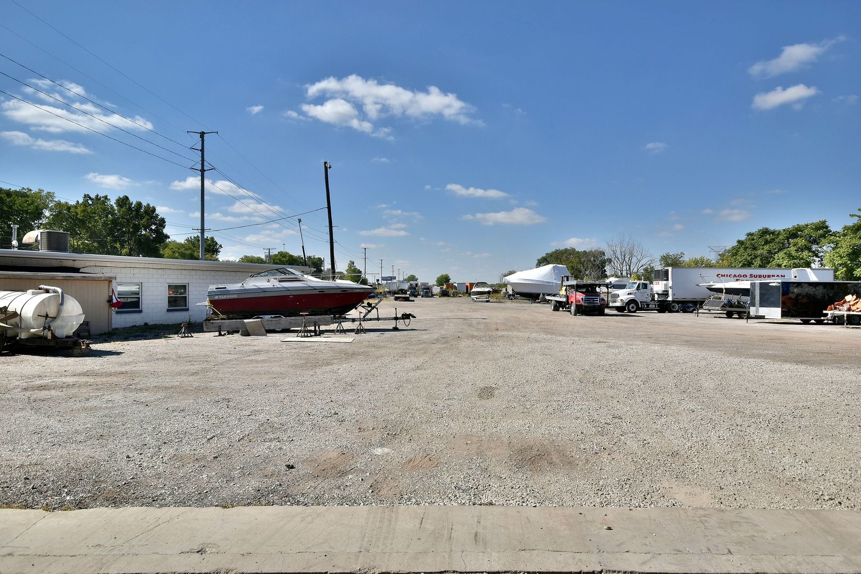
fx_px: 502
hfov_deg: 81.2
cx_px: 430
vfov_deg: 59.5
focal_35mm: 21
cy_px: 287
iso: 200
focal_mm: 14
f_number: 8
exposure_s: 1/1600
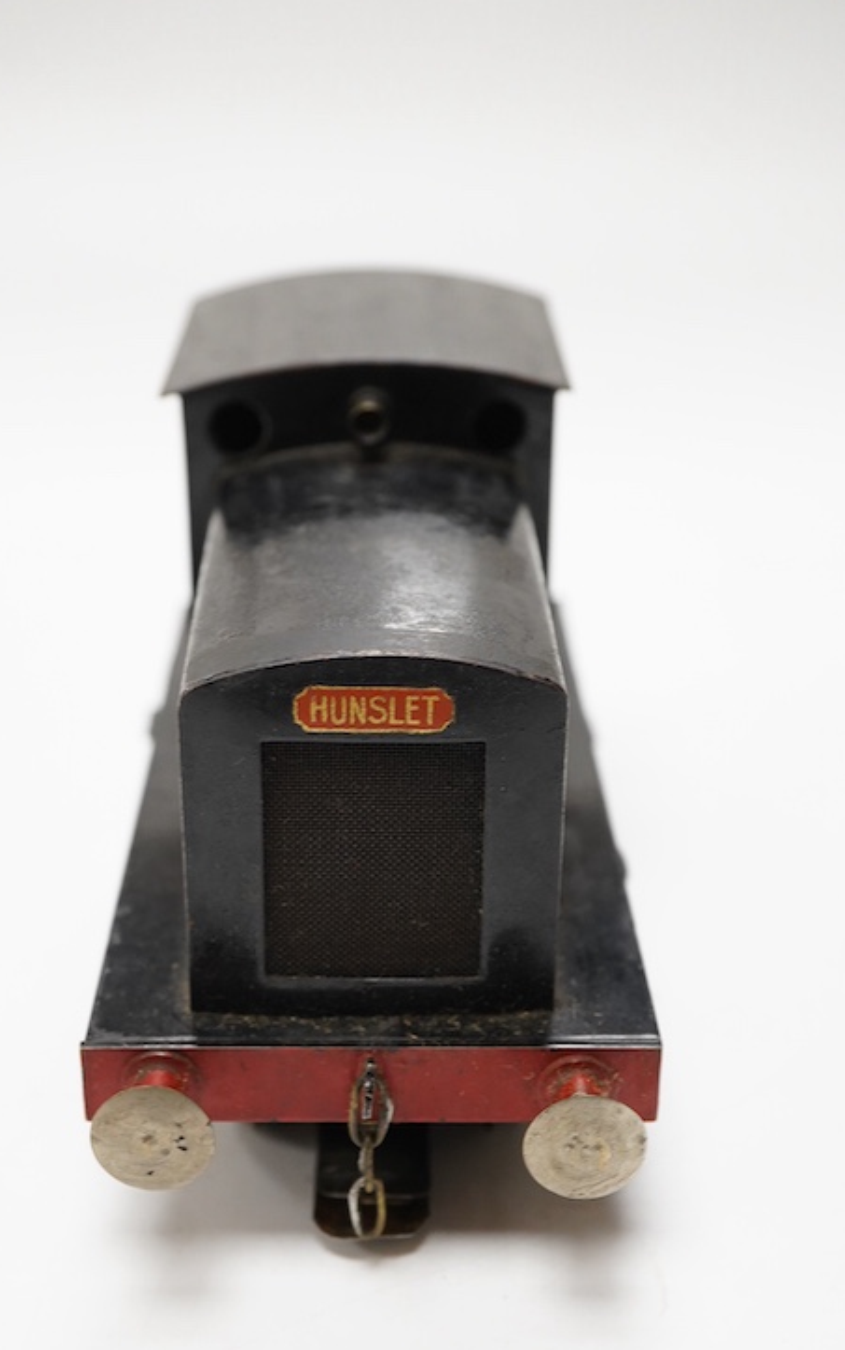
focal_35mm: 57
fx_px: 2099
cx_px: 353
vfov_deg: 35.5
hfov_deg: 22.7
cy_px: 813
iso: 1250
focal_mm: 30
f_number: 8
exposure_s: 1/125
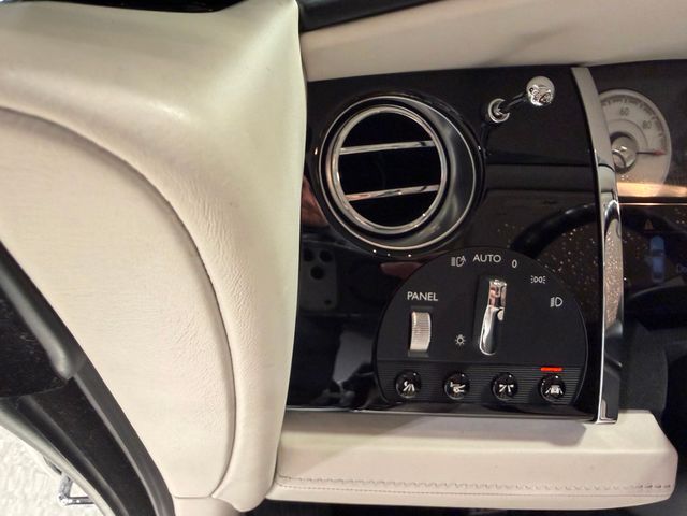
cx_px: 344
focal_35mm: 24
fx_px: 476
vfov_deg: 56.8
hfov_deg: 71.6
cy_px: 258
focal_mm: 2.22
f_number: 2.2
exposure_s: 1/60
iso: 250
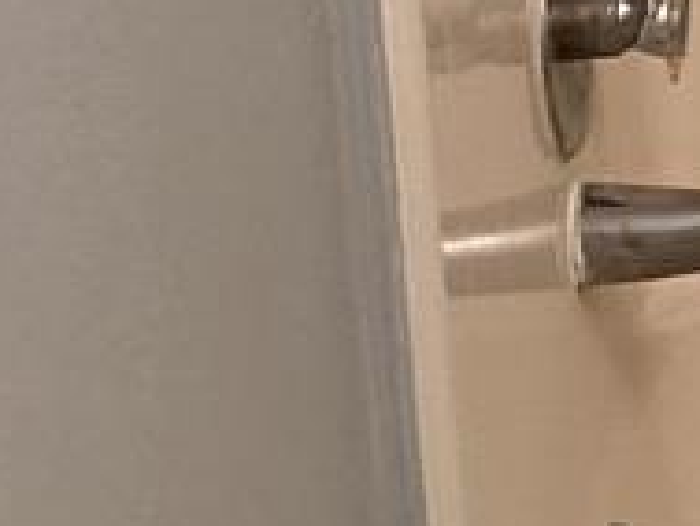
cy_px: -637
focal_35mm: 168
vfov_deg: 8.3
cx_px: 1581
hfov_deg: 10.4
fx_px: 3399
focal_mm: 3.3
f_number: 2.4
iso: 200
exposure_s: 1/60
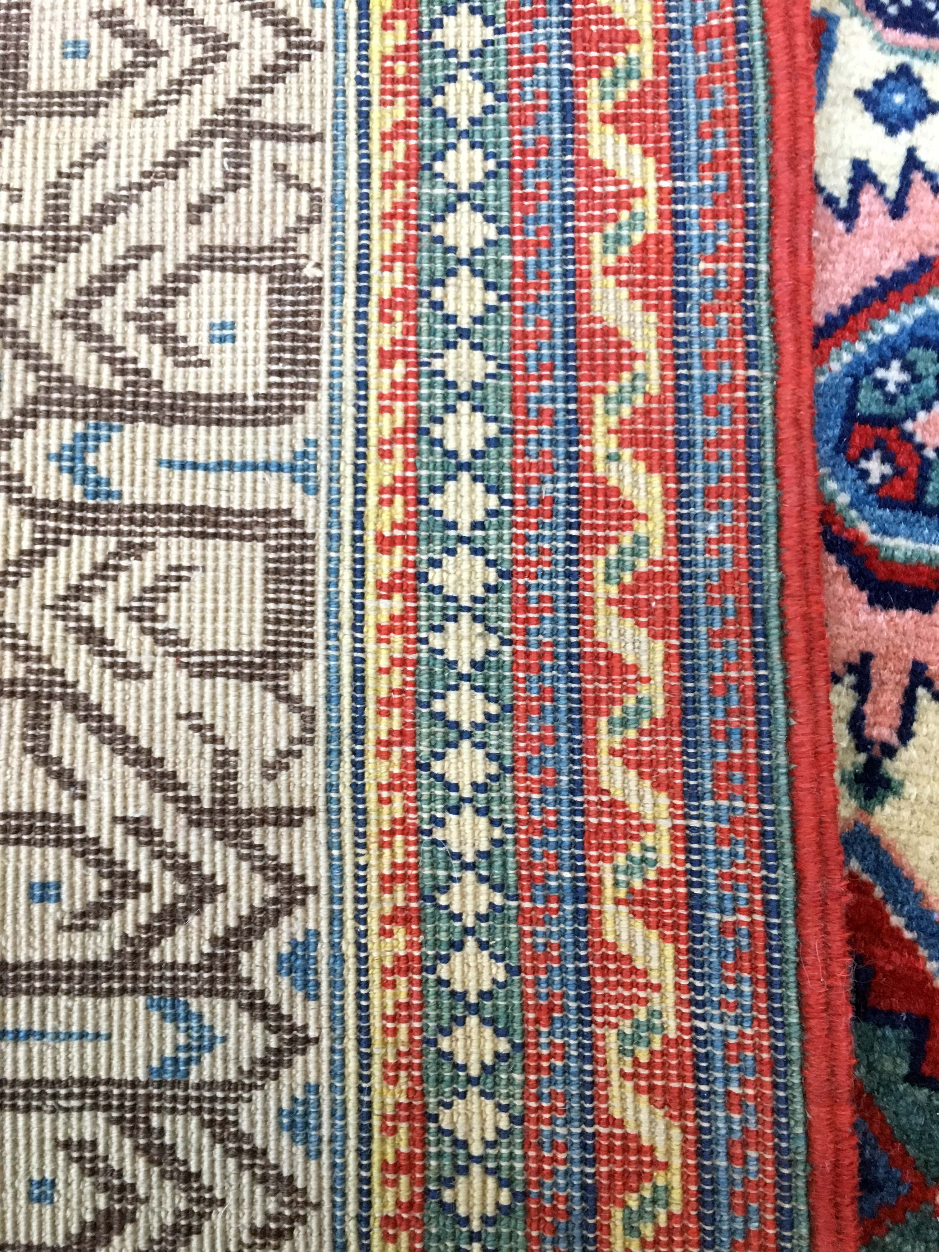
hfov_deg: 48.2
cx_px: 470
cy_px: 626
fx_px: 1049
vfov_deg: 61.7
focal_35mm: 29
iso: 200
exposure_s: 1/17
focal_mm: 4.15
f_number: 2.2
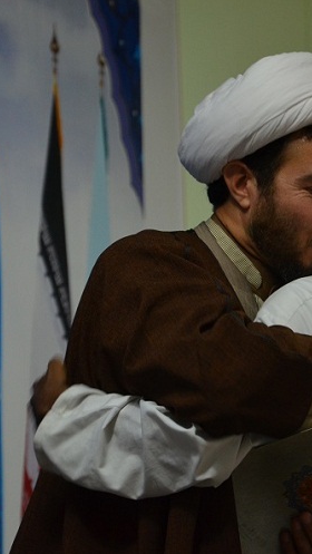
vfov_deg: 8.7
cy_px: 278
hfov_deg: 4.9
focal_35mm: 249
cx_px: 269
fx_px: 3655
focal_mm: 105
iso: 900
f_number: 5.6
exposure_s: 1/30
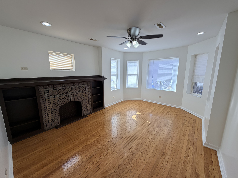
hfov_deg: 102.1
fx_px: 96
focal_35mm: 14
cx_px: 119
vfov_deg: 85.7
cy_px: 89
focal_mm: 2.22
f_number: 2.2
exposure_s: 1/179
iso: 40
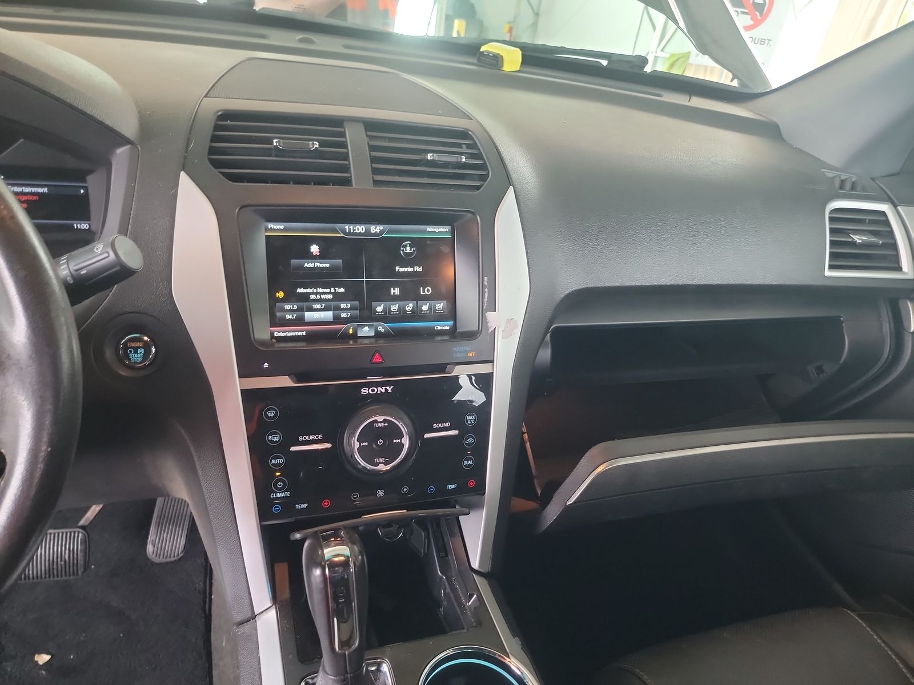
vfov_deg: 56.8
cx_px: 457
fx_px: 634
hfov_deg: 71.6
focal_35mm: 24
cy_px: 342
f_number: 1.8
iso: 775
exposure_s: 1/39
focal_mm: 6.7
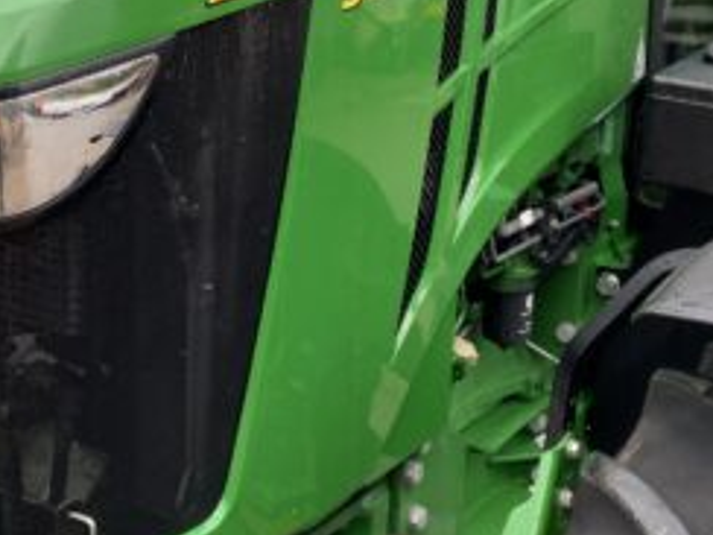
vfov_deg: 19.3
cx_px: 269
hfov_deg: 25.6
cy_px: 172
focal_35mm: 76
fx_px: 1565
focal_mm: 3
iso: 20
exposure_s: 1/122
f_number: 1.8
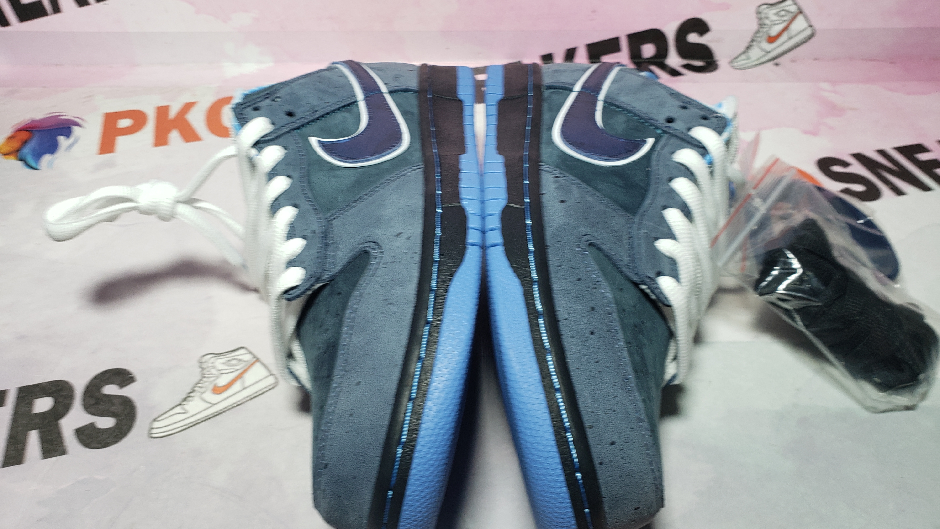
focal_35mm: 29
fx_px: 723
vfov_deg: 40.2
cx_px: 469
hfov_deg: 66.1
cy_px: 250
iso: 50
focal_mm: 4.3
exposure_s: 1/155
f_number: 2.4
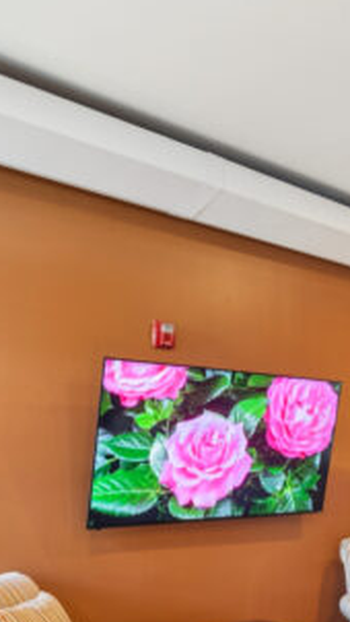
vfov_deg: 47.9
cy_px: 448
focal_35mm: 41
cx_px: 424
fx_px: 676
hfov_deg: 25.8
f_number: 5.6
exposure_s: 1/30
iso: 800
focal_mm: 16
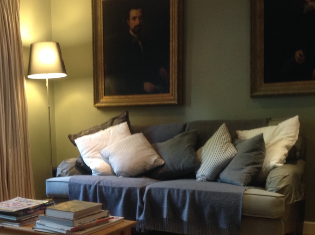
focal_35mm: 53
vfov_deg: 27.3
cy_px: 158
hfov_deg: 35.7
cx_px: 97
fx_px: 482
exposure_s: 1/15
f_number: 2.4
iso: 125
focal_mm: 4.28
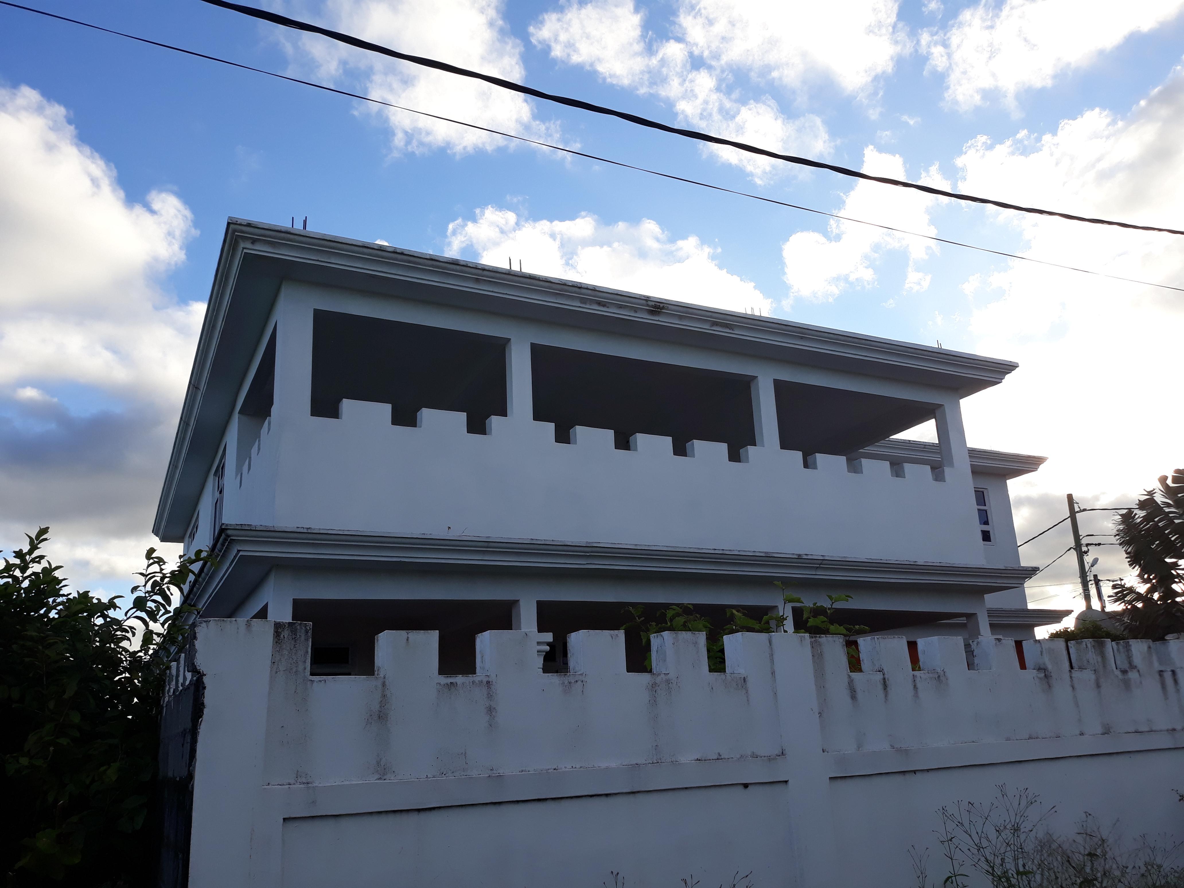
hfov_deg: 65.3
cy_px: 444
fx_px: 924
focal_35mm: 27
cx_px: 592
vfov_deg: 51.4
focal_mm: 3.71
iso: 40
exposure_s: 1/912
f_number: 1.7
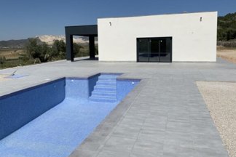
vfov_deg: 43.4
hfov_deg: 61.9
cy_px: 63
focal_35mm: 30
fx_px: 197
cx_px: 119
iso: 25
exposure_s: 1/8000
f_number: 1.8
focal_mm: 4.25
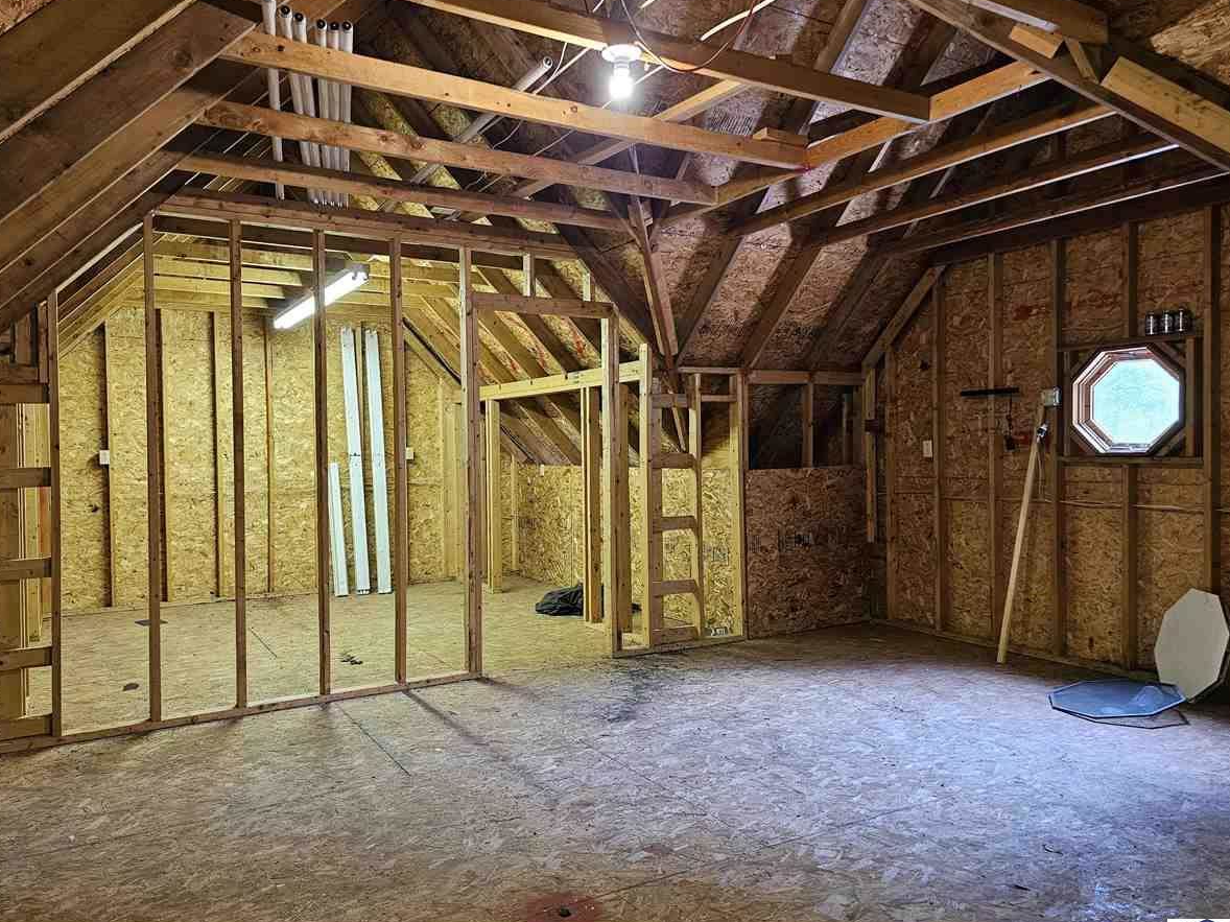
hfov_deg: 69.3
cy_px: 469
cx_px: 577
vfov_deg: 54.9
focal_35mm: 25
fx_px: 888
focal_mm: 6.3
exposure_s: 1/60
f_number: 1.7
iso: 640
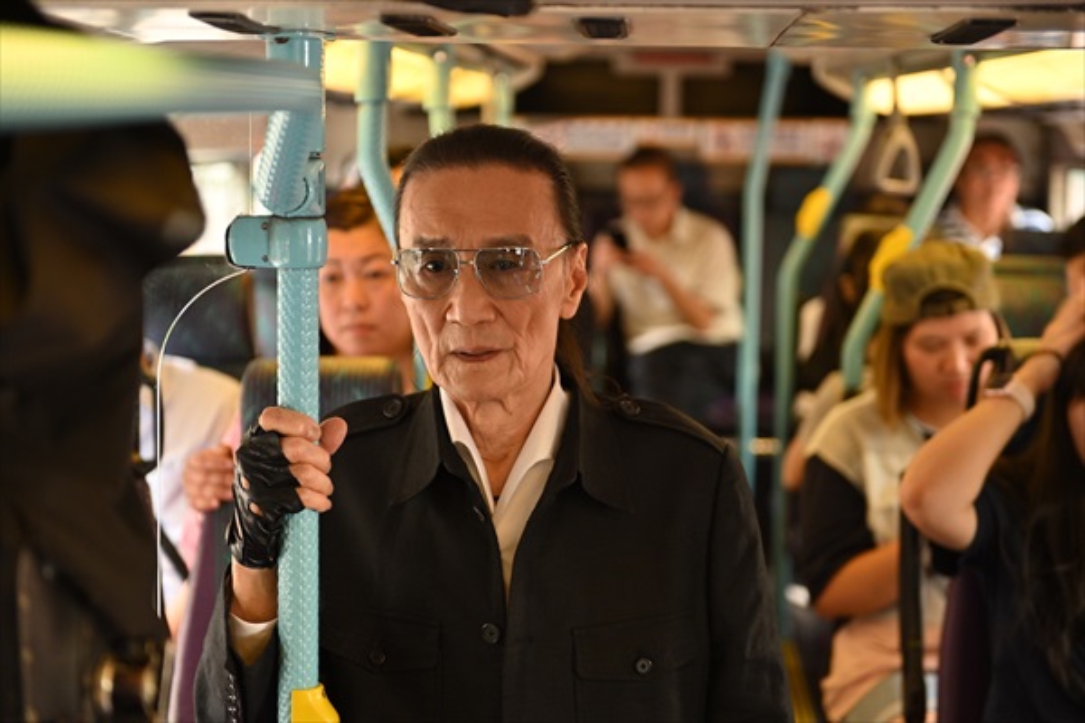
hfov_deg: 28.8
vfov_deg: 19.5
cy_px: 362
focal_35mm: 70
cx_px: 542
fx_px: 2110
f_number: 3.5
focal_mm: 70
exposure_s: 1/60
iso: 640
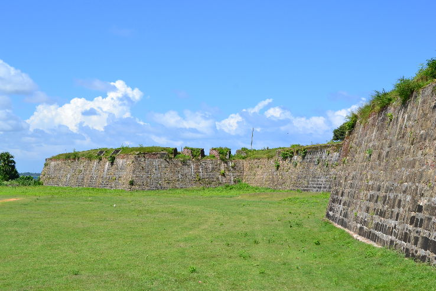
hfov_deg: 38.9
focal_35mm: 51
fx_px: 618
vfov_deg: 26.5
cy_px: 146
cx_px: 218
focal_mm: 34
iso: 360
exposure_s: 1/500
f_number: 11
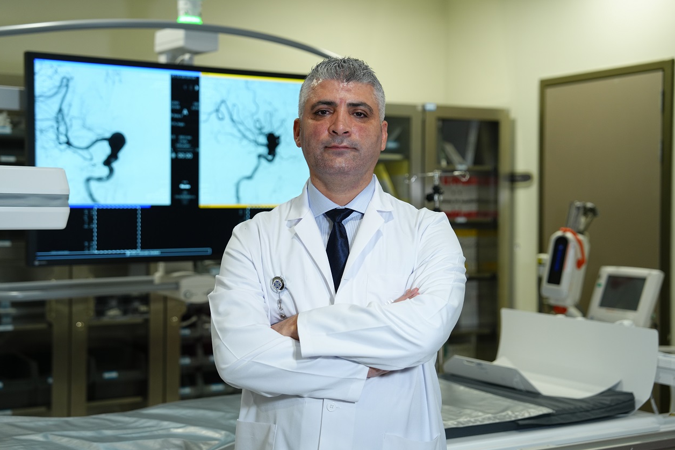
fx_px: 1012
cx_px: 333
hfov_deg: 36.9
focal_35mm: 54
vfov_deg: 25.1
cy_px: 228
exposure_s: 1/80
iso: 500
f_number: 2.8
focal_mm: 53
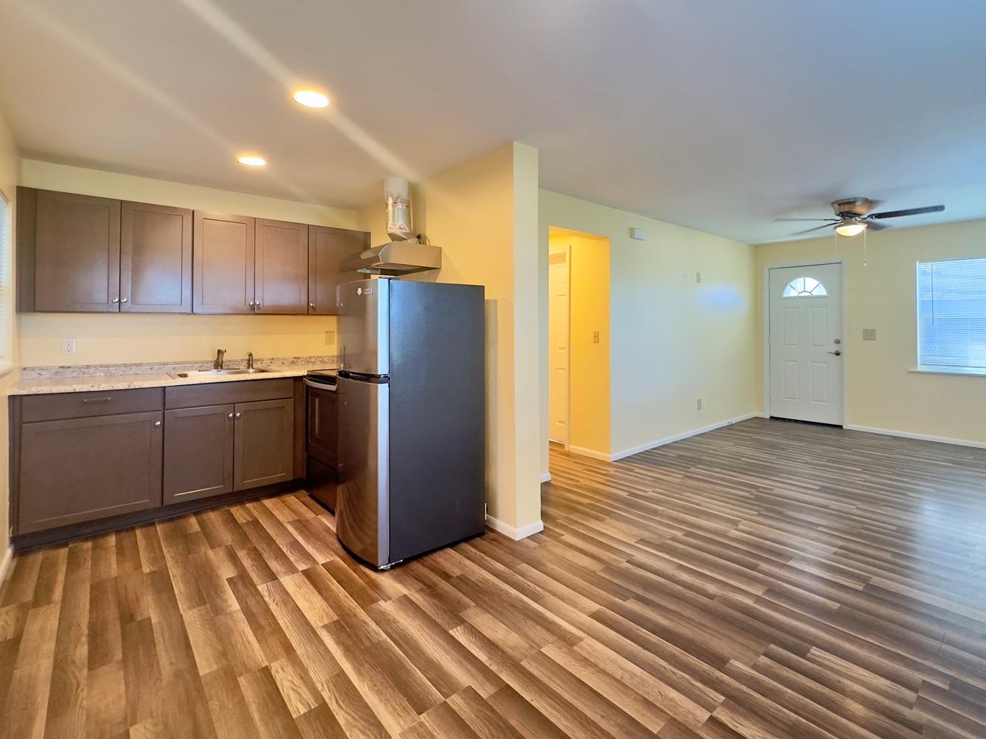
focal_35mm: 17
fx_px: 484
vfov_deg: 74.3
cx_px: 573
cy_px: 318
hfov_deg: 90.3
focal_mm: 2.22
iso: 320
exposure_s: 1/60
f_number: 2.2
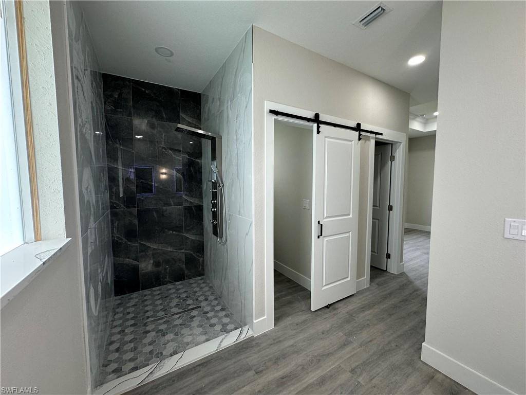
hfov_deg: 102.1
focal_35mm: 14
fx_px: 213
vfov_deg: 85.7
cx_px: 263
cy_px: 198
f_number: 2.2
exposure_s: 1/120
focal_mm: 2.22
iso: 125
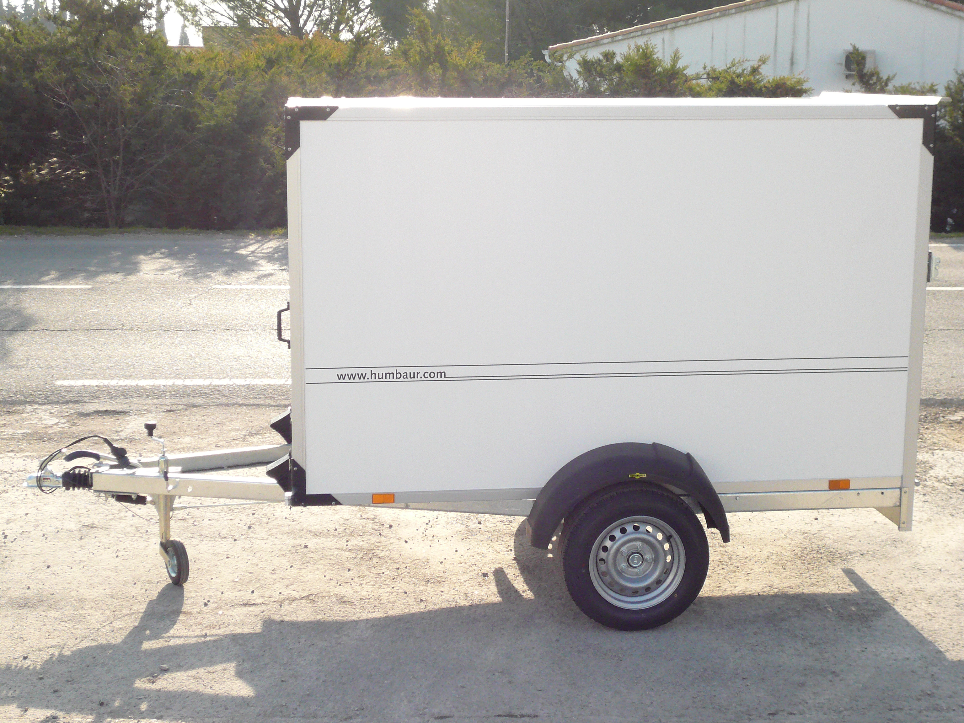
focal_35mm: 54
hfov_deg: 35.5
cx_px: 482
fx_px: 1504
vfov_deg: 27.0
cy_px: 362
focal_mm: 8.8
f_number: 3.8
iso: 200
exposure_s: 1/640
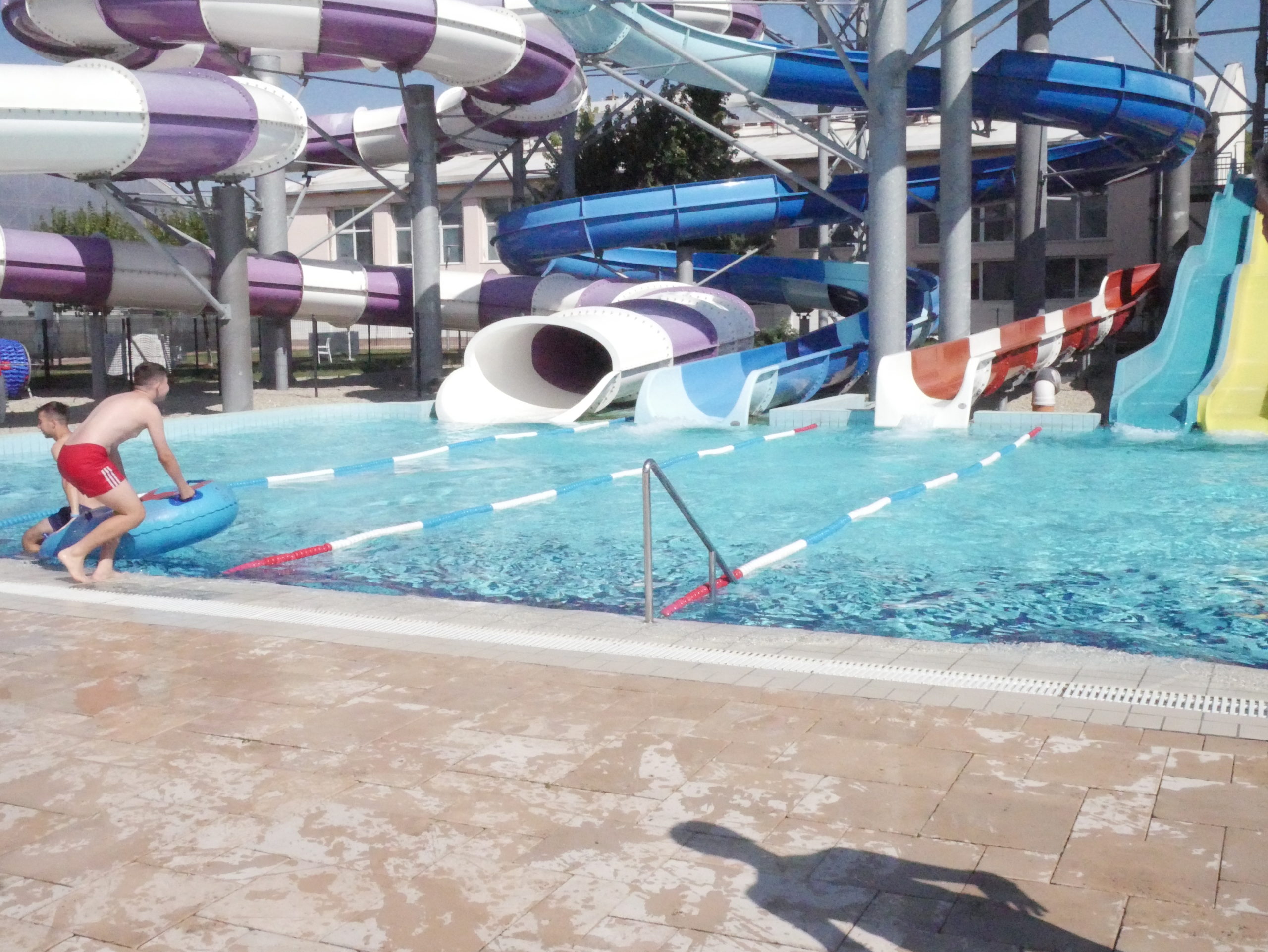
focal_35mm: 36
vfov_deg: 39.7
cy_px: 476
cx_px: 634
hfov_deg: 51.3
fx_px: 1319
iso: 12800
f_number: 22
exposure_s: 1/4000
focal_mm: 18
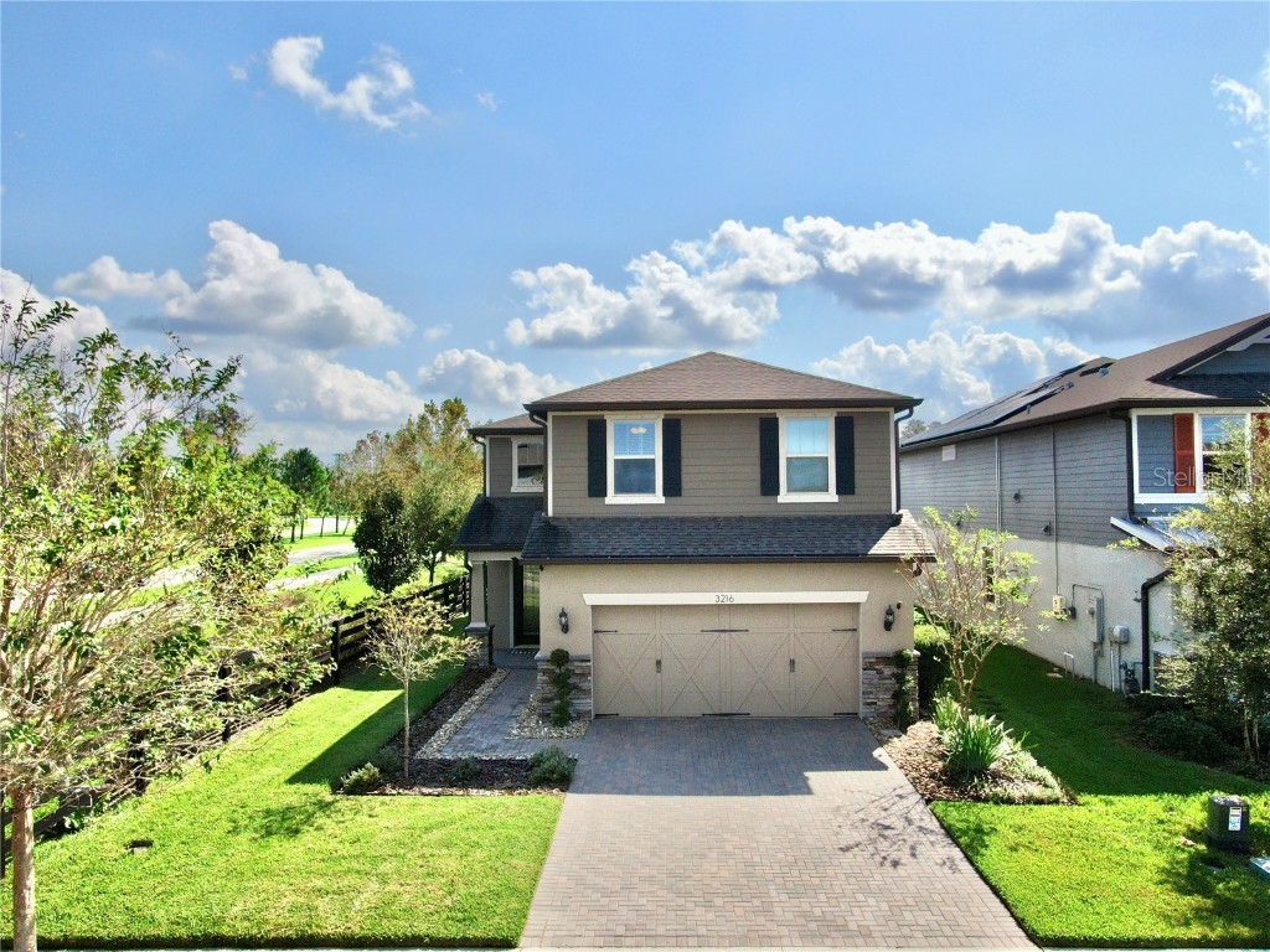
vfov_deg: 56.8
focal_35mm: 24
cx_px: 635
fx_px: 881
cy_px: 476
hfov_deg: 71.6
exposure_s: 1/2500
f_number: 2.8
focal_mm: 4.39
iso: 110
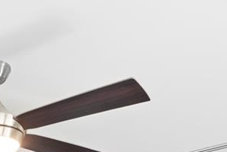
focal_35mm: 80
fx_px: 504
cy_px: 358
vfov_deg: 13.1
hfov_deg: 23.9
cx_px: -17
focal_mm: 10
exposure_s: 1
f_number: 8
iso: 100
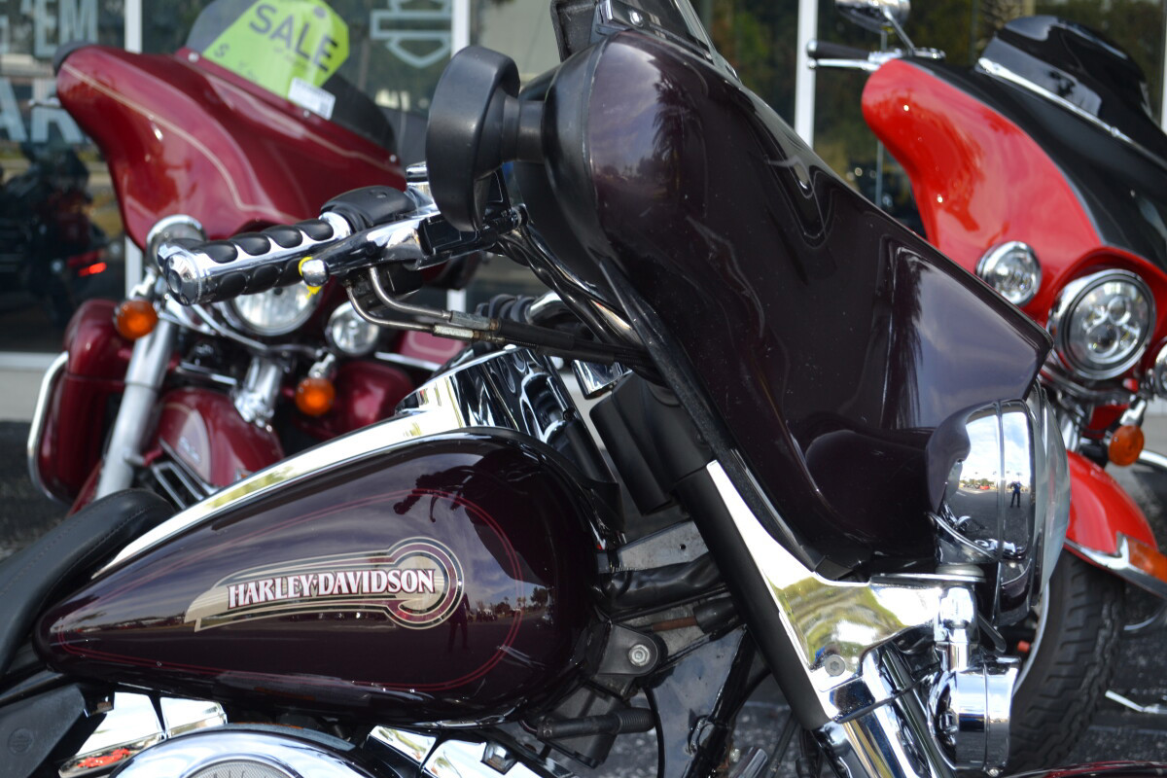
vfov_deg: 22.6
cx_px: 584
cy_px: 389
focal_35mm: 60
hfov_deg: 33.4
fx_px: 1945
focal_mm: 40
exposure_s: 1/125
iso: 140
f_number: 5.3
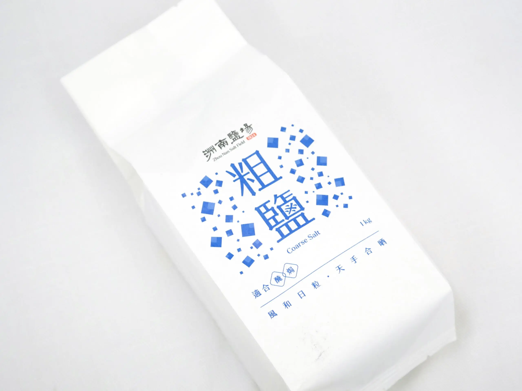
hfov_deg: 21.8
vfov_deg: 16.4
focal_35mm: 90
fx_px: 1357
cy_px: 196
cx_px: 261
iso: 1250
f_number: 4
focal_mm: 45
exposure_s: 1/100
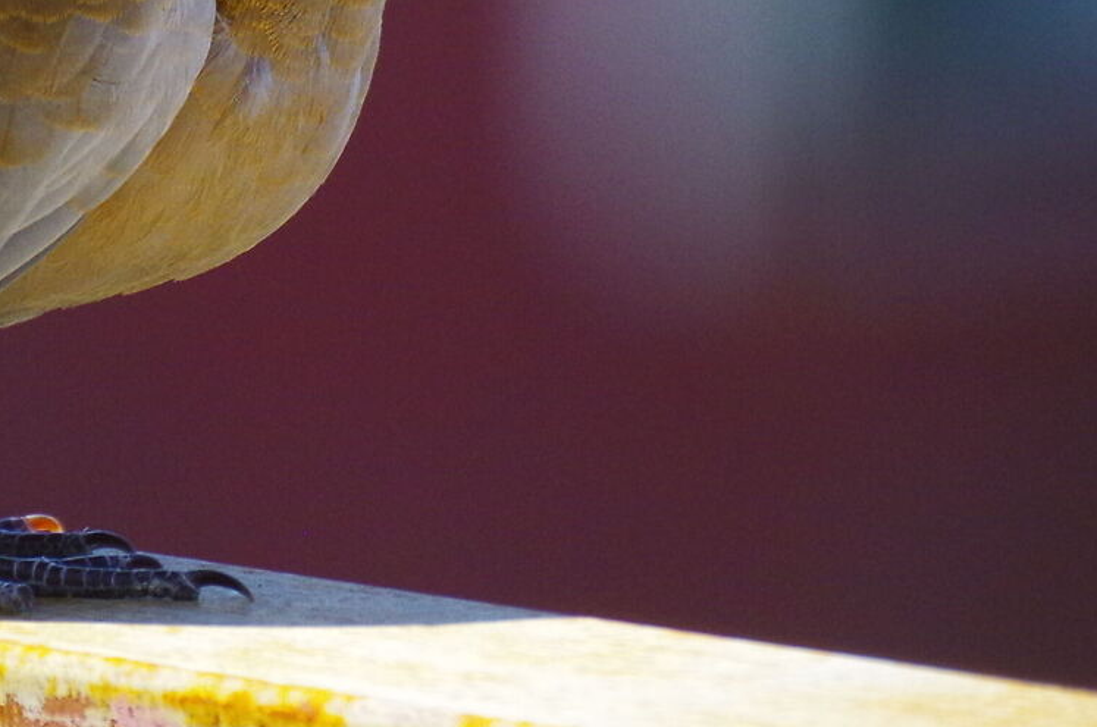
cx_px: 185
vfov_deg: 0.9
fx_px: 43978
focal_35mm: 1446
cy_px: -232
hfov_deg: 1.4
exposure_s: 1/1250
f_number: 6.3
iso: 800
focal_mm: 300
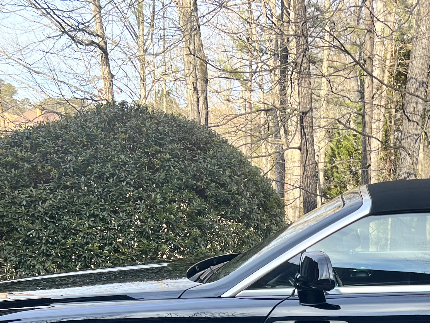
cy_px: 409
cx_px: 409
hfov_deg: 27.3
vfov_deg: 20.0
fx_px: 845
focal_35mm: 68
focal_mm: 5.7
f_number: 1.5
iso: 50
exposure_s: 1/374
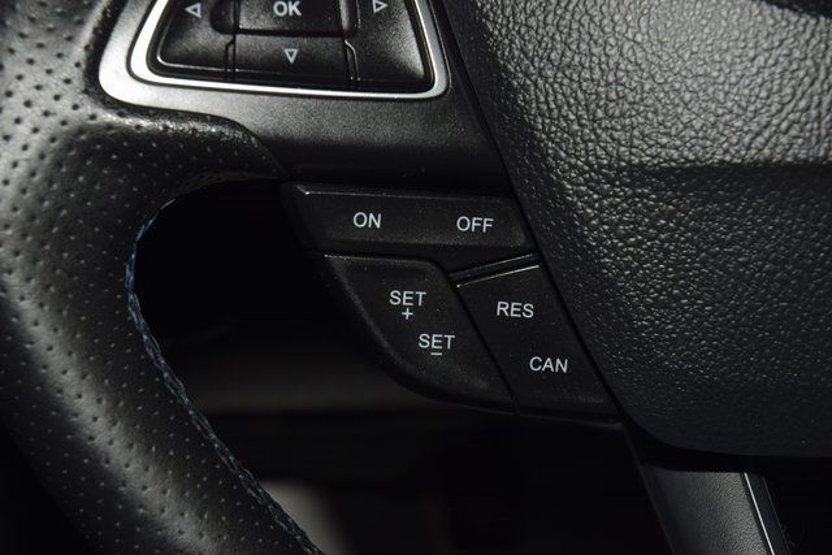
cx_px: 416
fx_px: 2427
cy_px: 278
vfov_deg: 13.0
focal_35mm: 105
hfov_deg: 19.5
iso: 100
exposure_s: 1/125
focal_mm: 70
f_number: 8
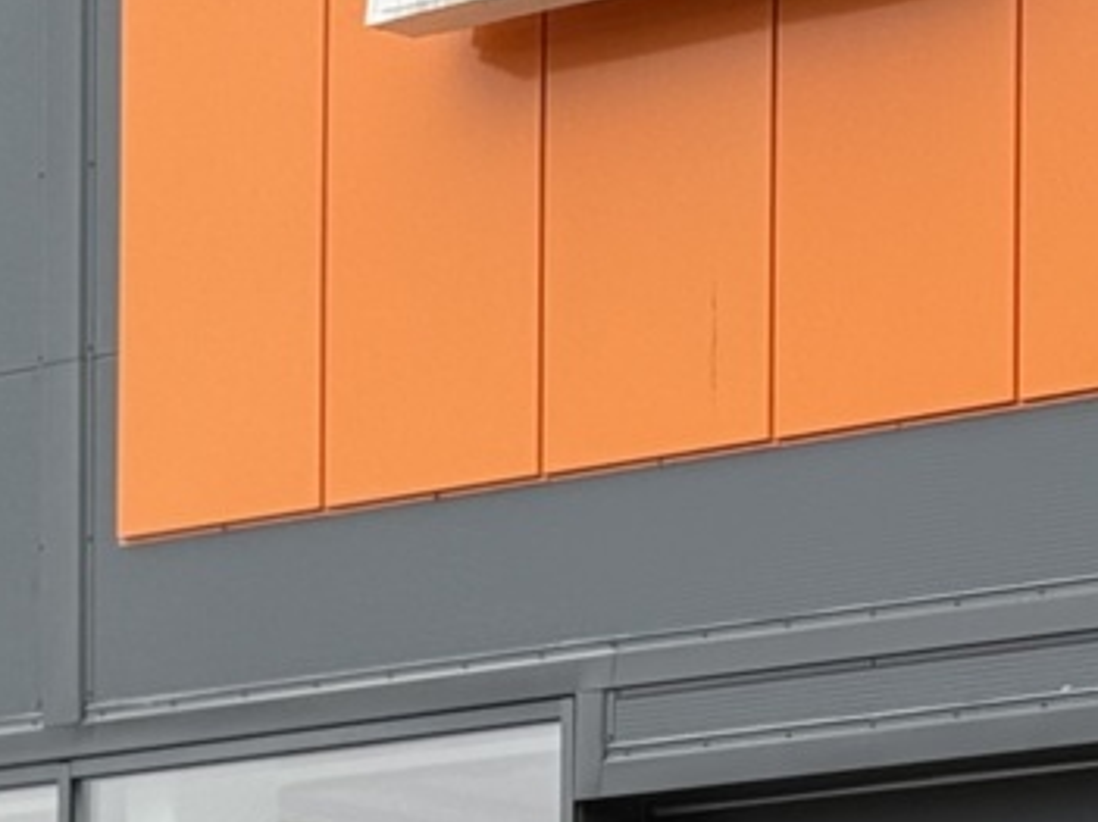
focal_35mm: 197
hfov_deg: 10.0
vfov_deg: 7.3
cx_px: 1032
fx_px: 6247
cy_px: 1469
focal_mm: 6.76
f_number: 1.78
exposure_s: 1/611
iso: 100
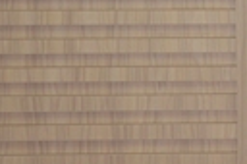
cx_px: 419
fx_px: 1688
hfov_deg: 8.1
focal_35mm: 246
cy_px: -104
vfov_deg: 5.5
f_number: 4.5
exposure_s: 1/60
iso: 560
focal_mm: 35
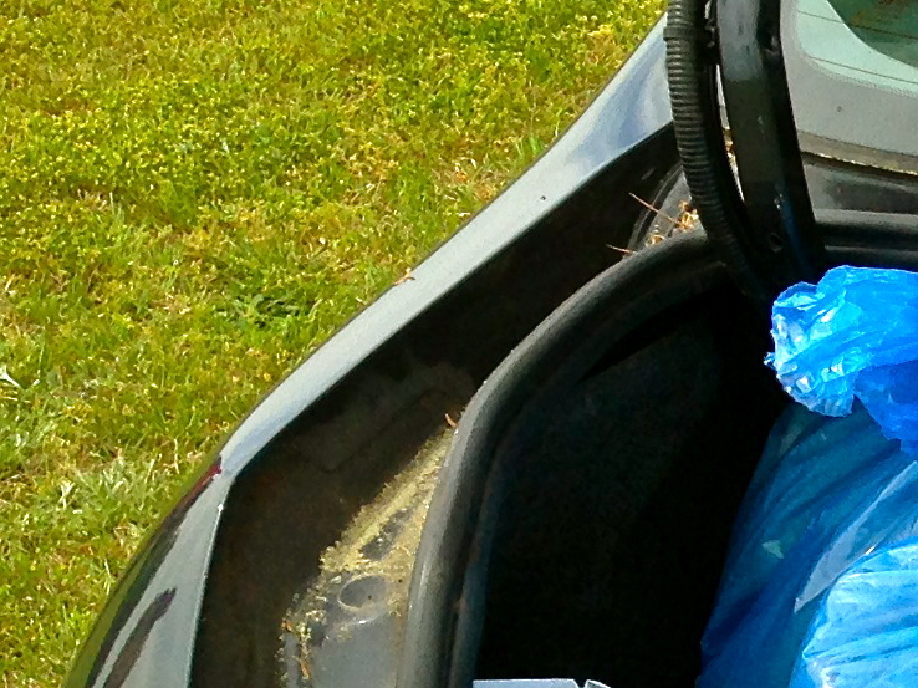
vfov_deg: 10.0
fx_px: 3871
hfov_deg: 11.8
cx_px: 1944
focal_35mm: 146
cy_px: 765
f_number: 2.4
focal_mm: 4.13
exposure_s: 1/713
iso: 50
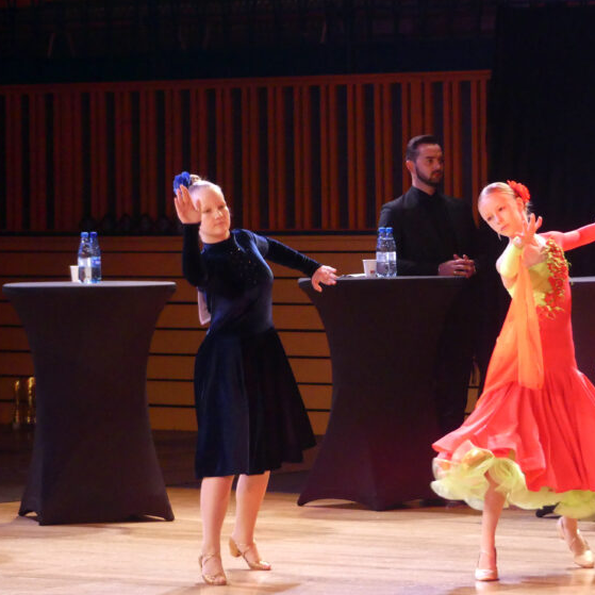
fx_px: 4103
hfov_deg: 8.3
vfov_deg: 8.3
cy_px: 299
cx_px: 359
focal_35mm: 211
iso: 800
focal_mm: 32
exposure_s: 1/80
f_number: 2.8
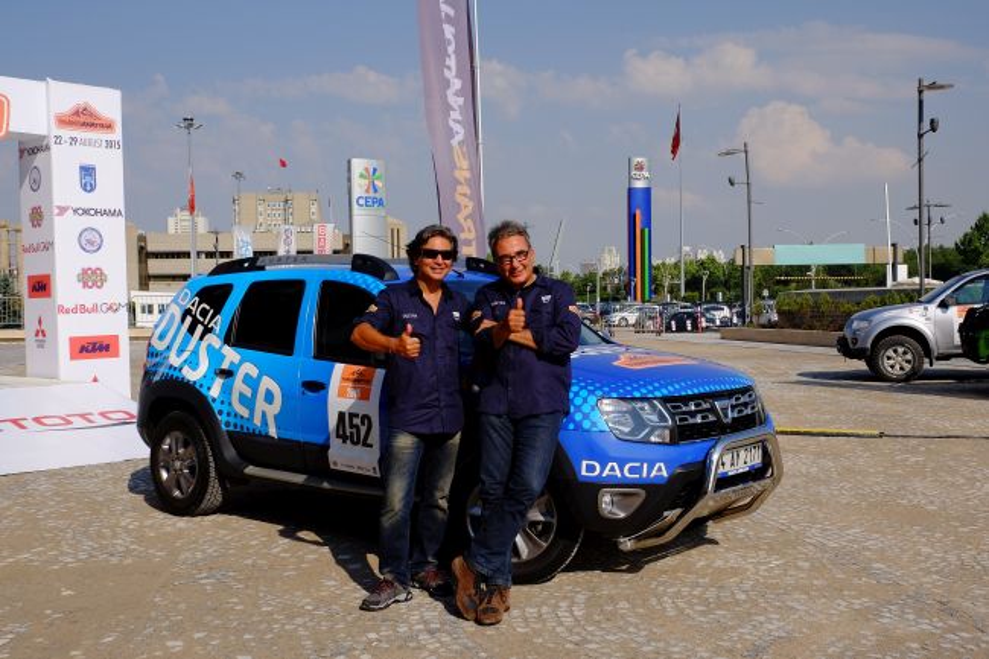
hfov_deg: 49.6
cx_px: 494
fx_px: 1071
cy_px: 330
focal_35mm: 39
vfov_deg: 34.2
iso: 400
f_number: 11
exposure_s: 1/350
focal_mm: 25.7
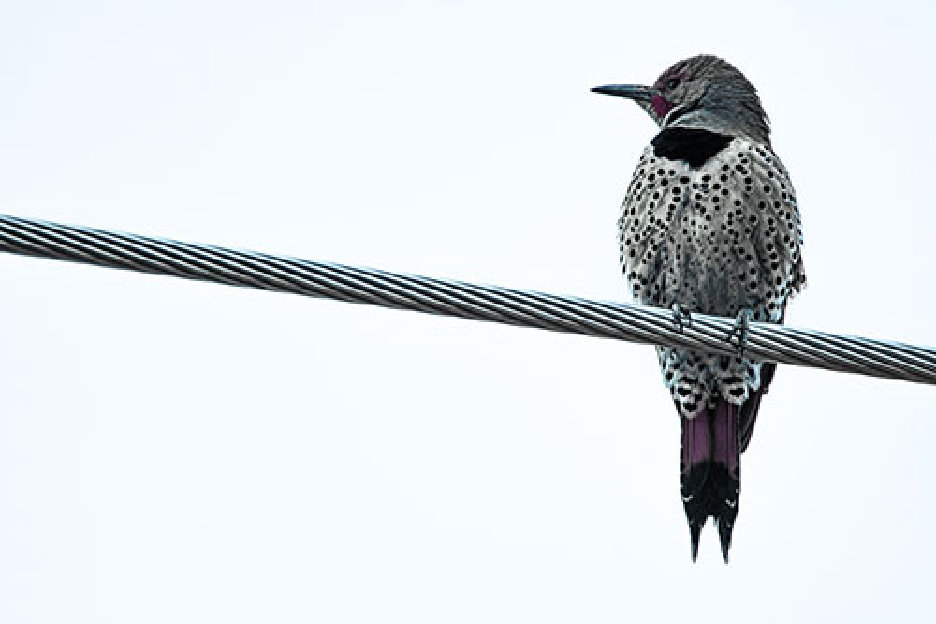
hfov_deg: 1.7
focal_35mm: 1200
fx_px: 31188
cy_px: 312
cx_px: 468
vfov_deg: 1.1
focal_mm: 1200
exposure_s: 1/1250
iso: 720
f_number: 13
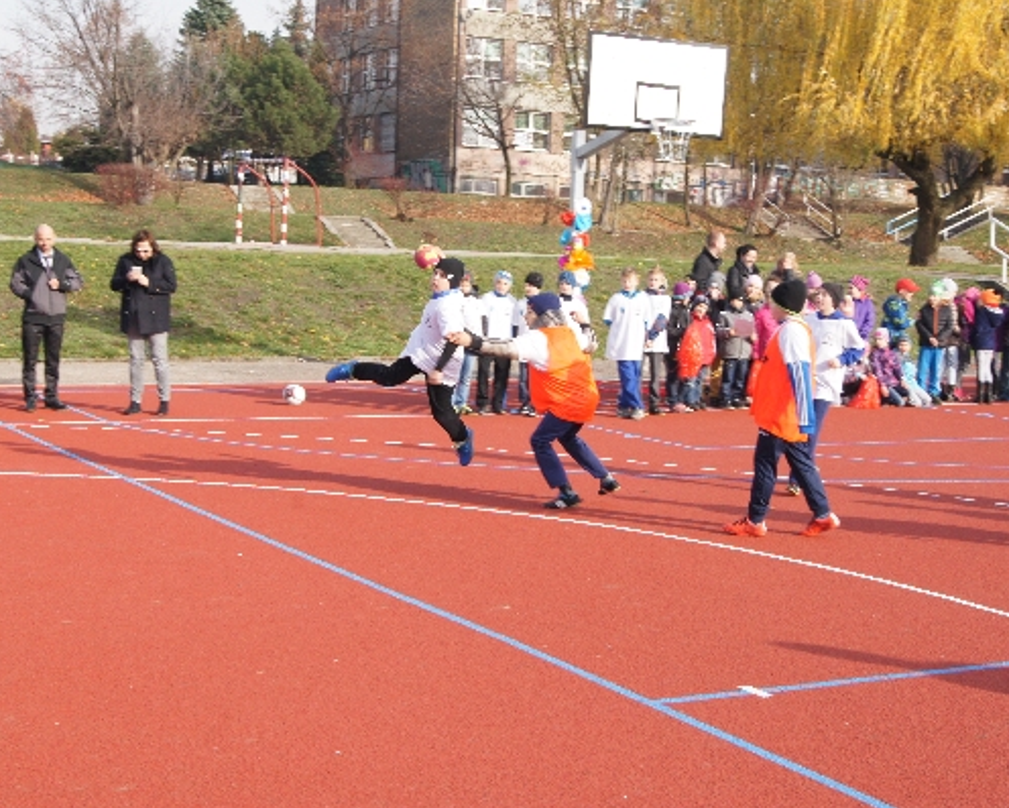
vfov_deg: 25.6
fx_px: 1779
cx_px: 502
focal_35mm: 60
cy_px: 404
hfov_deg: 31.7
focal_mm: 35
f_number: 13
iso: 200
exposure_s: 1/160
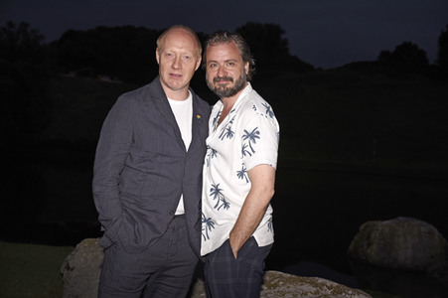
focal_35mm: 44
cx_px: 224
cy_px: 149
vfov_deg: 30.5
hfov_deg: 44.5
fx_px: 547
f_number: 4.5
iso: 640
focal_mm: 44
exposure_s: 1/125
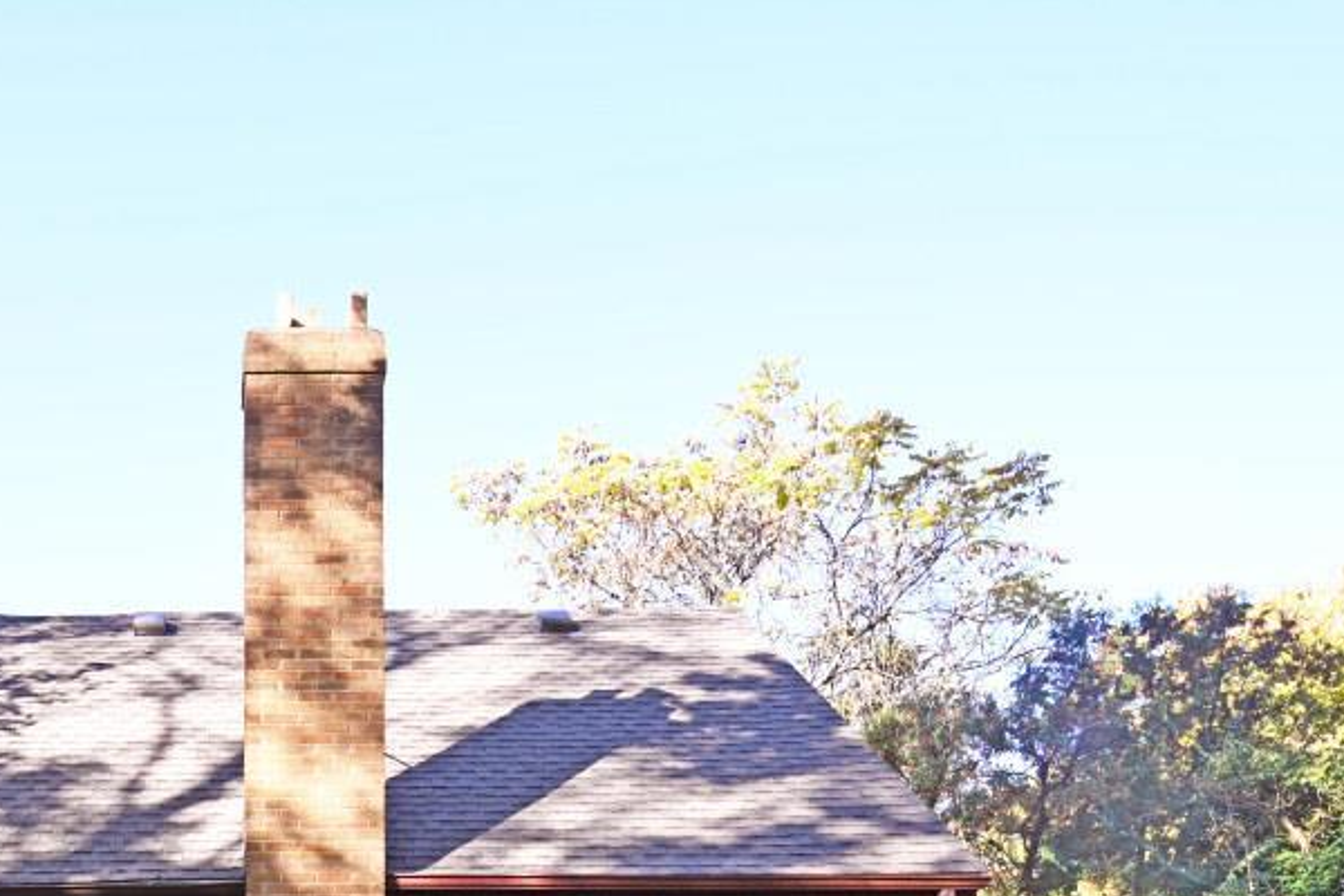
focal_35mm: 35
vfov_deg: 31.0
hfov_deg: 50.4
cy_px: 1111
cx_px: 231
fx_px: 1307
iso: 200
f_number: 4.5
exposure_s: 1/250
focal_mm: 14
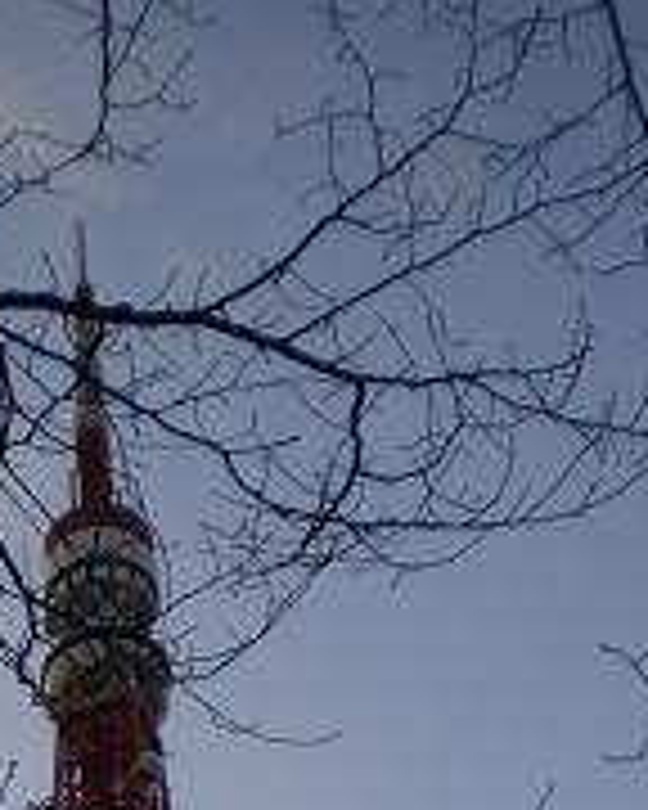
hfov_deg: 14.5
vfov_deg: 17.2
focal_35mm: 104
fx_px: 2493
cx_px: -65
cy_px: 1084
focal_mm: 6.3
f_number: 3.1
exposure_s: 1/498
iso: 88
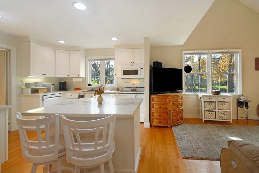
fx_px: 108
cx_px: 130
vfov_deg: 77.5
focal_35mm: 15
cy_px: 86
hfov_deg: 100.3
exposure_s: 1/40
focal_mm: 10
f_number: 4.5
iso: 400
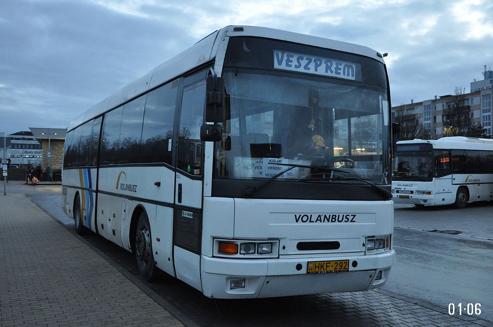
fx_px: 492
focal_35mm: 36
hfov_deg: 53.2
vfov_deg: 36.8
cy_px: 164
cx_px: 246
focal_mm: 24
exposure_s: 1/100
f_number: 3.8
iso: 1600
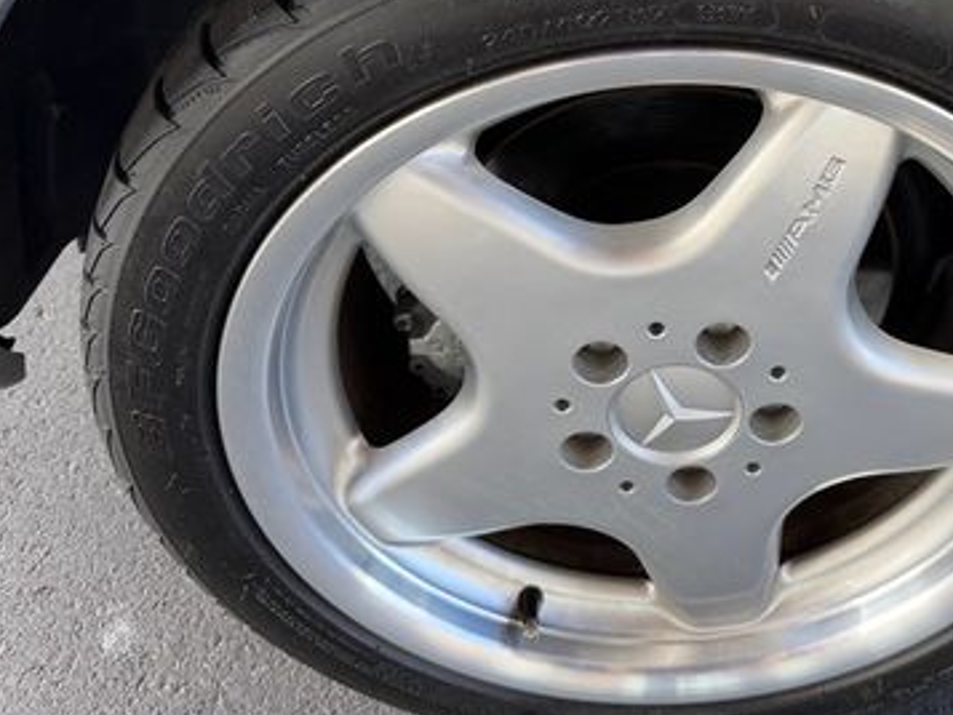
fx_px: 1184
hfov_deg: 42.7
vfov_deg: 33.1
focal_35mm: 43
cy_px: 195
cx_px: 697
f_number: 1.78
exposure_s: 1/163
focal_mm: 6.76
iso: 64
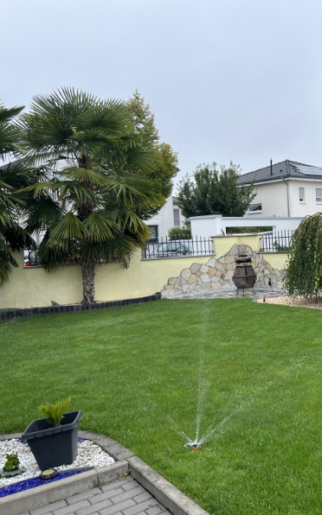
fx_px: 520
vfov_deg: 52.8
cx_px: 299
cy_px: 257
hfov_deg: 32.4
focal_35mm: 37
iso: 50
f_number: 1.5
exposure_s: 1/1344
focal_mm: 5.7
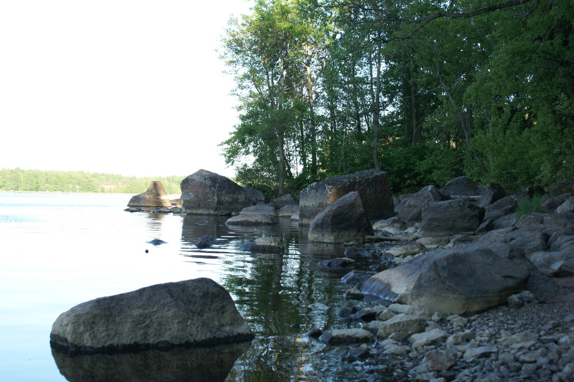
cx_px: 287
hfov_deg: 37.9
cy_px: 191
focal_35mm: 52
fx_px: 837
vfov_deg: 25.7
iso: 100
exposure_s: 1/80
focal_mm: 35
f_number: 6.3
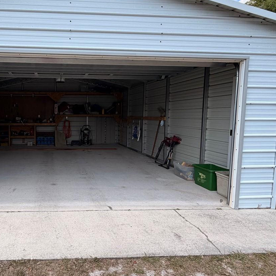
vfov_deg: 65.0
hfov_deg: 60.7
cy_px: 134
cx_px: 63
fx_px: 216
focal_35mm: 24
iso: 40
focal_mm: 2.22
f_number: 2.2
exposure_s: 1/770
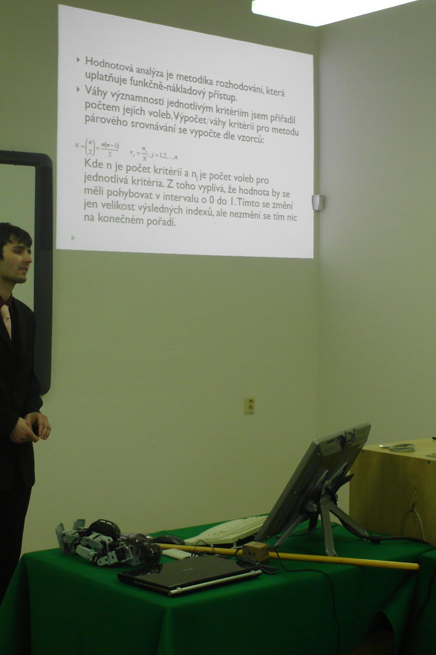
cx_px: 173
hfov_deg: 21.5
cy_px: 329
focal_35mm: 63
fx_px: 1145
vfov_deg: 31.9
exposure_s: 1/250
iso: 400
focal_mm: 9.8
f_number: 2.4
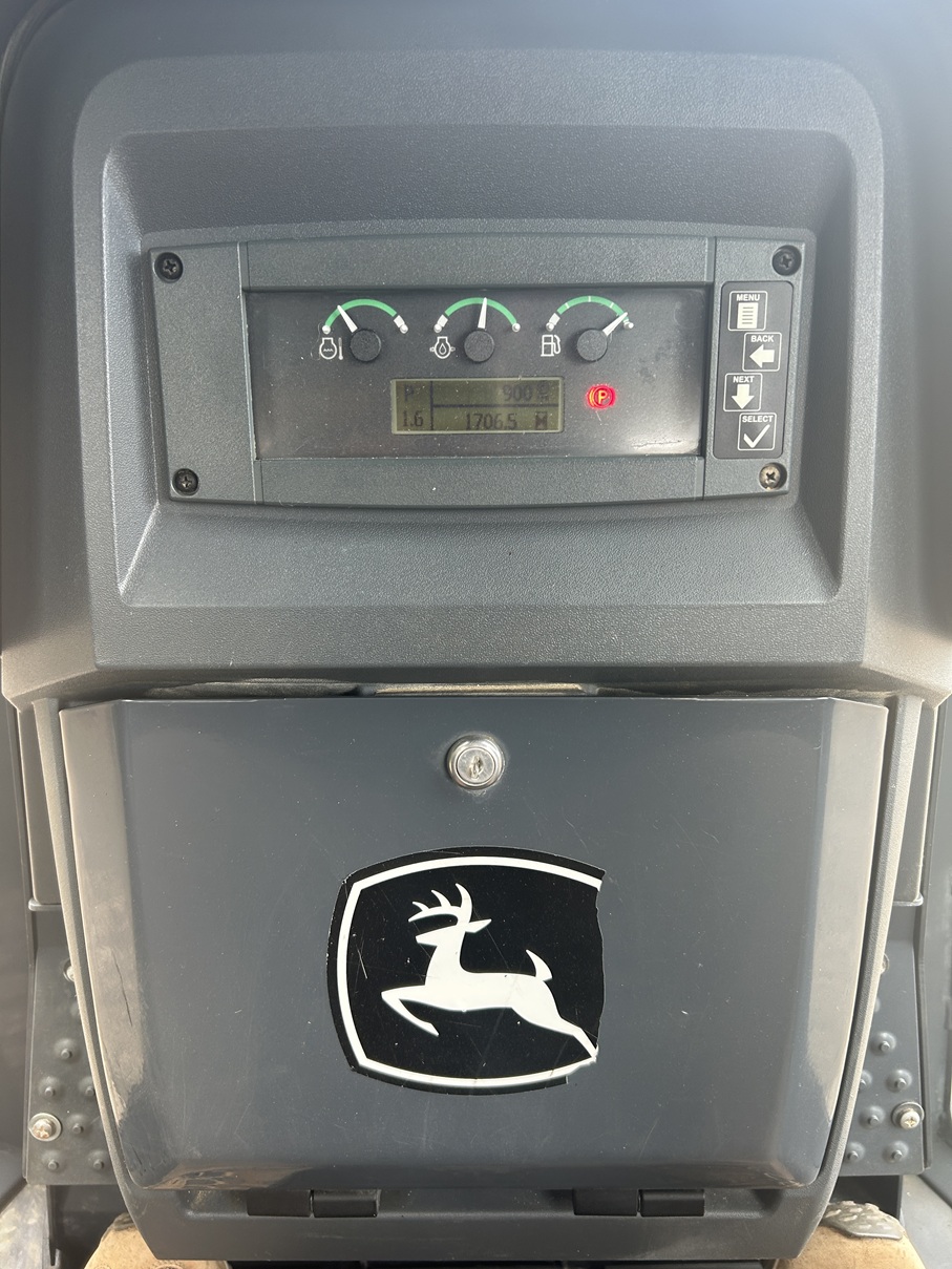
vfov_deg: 67.3
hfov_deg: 53.1
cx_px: 476
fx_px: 953
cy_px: 634
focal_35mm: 26
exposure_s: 1/121
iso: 64
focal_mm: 5.7
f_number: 1.5
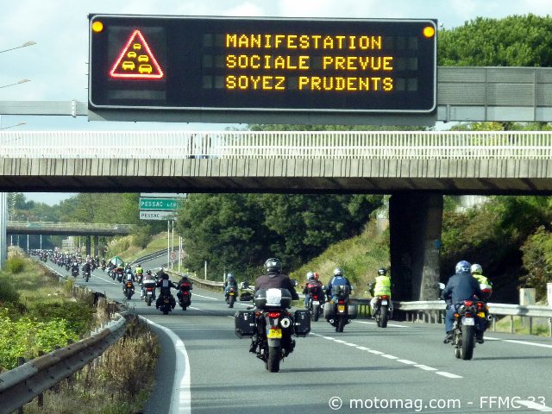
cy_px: 207
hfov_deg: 71.6
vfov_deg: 56.8
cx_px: 276
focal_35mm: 24
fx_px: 383
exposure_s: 1/180
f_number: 7.5
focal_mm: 4.2
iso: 80
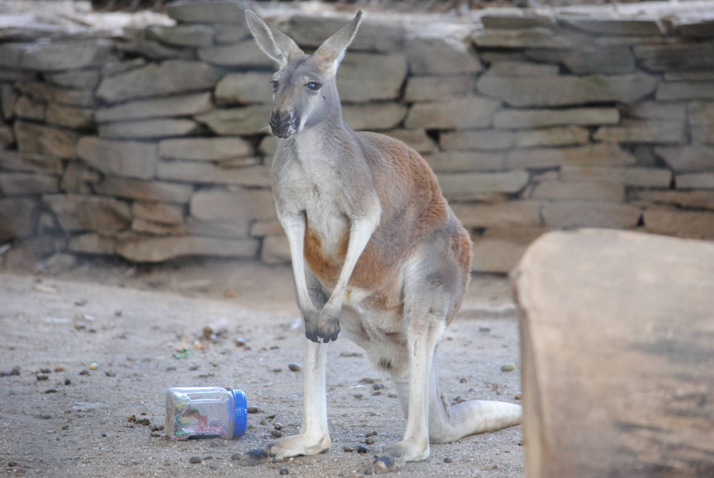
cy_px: 239
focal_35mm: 278
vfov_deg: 5.0
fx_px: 5510
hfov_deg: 7.4
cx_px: 357
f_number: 5
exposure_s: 1/40
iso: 400
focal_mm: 185
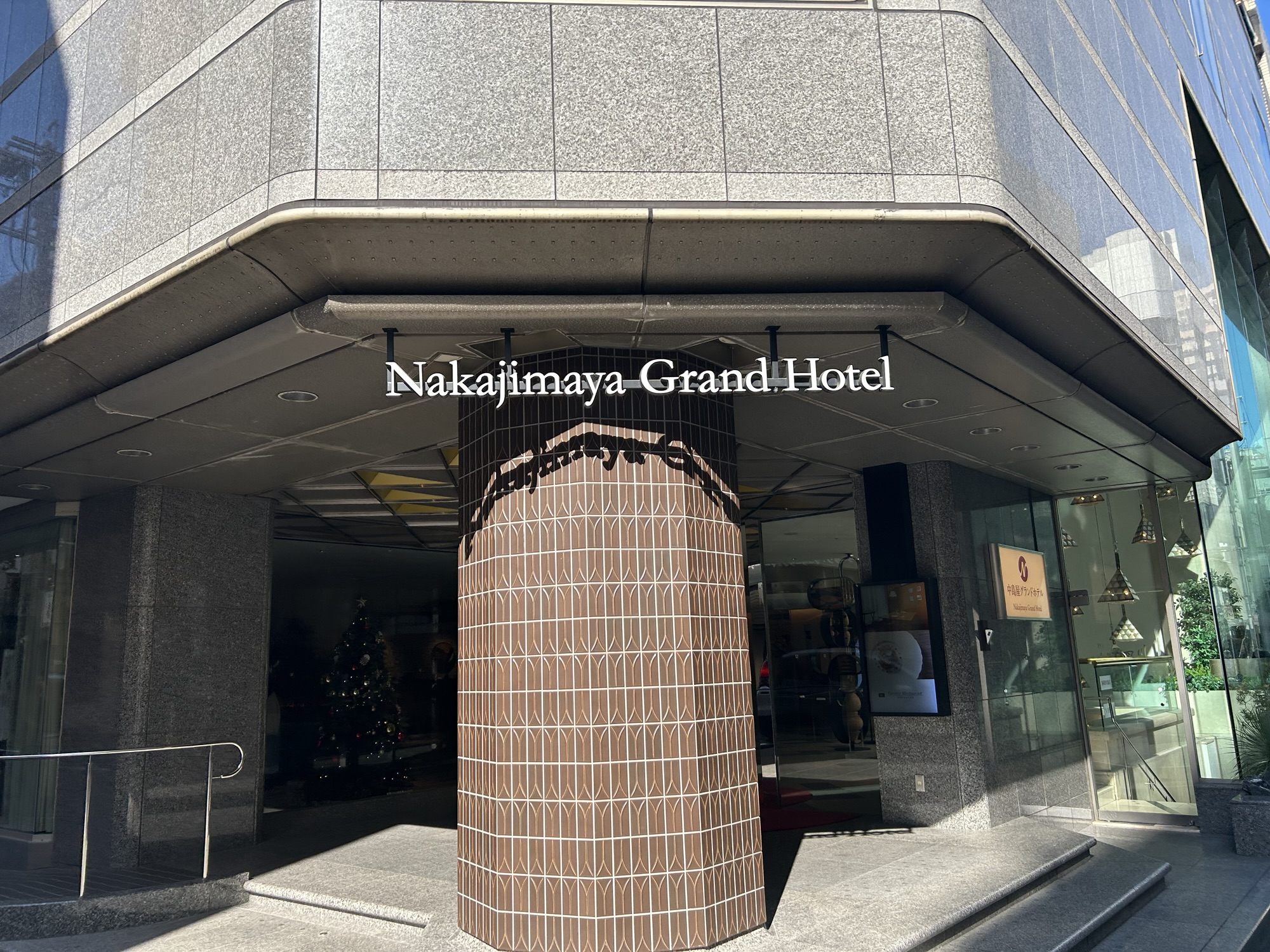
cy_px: 476
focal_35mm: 26
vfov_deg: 53.1
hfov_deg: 67.3
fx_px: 954
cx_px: 635
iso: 50
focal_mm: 5.7
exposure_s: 1/1972
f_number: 1.5
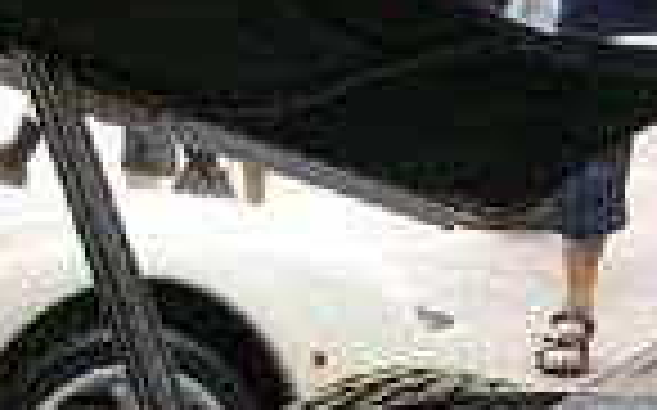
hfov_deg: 11.6
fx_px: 3167
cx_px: 814
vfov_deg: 7.4
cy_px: 378
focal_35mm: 177
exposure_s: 1/94.3
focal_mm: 5.8
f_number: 2.8
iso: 50
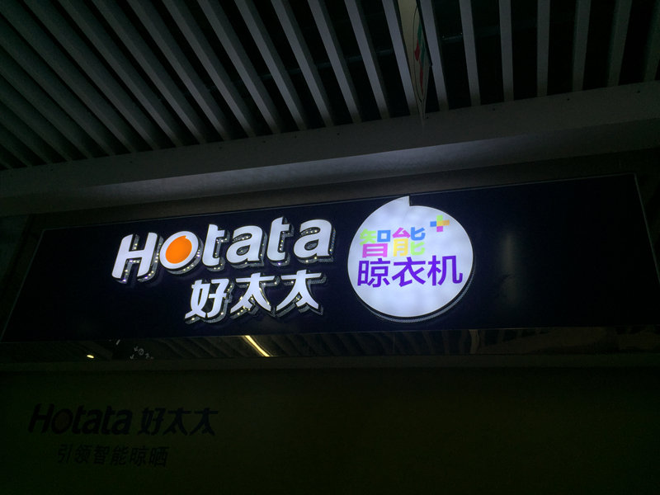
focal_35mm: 29
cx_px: 330
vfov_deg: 48.2
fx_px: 553
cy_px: 248
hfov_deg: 61.7
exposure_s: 1/271
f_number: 2.2
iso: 32
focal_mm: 4.15
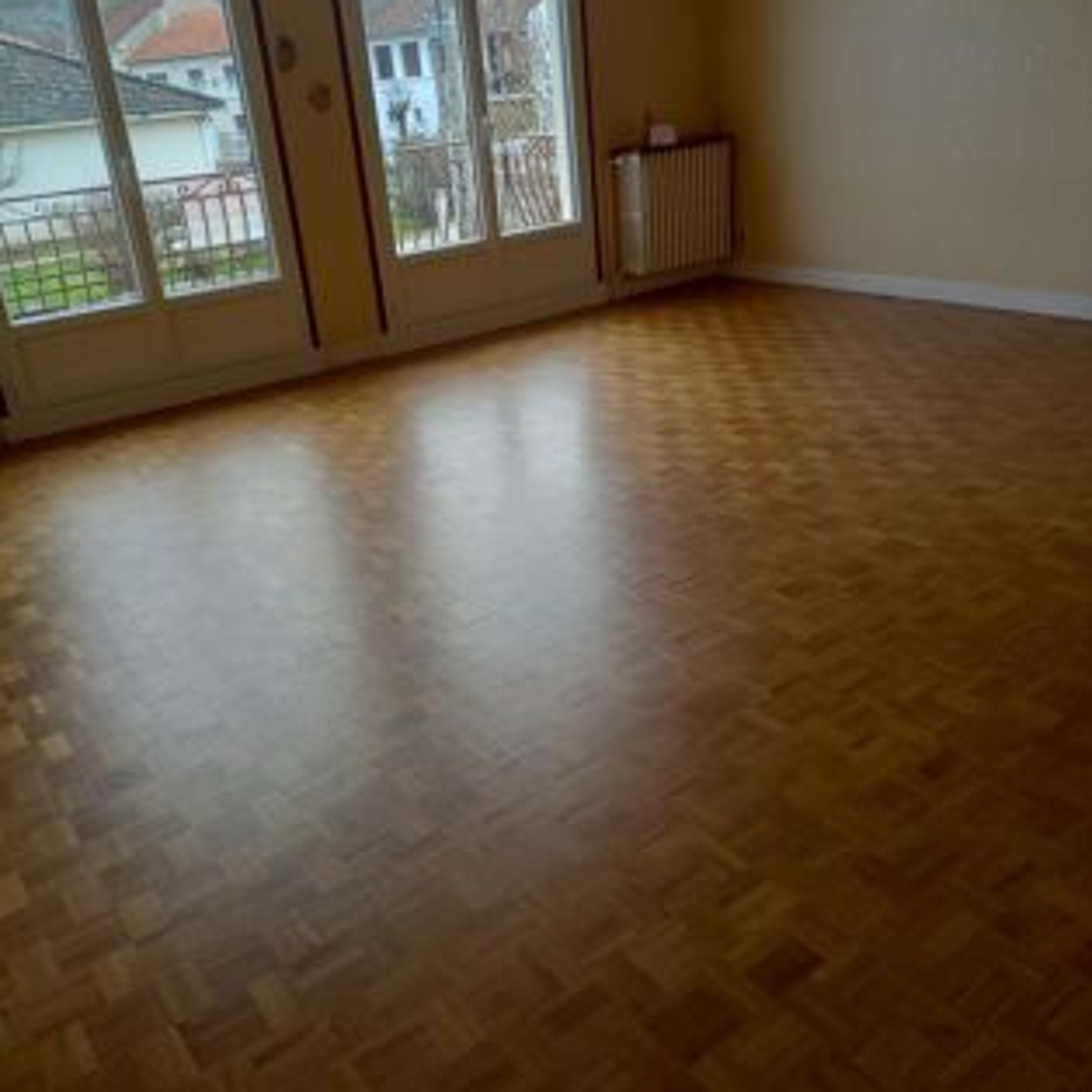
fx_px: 1071
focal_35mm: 30
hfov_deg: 54.0
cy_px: 509
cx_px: 553
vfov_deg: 54.0
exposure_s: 1/50
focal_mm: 4.6
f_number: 2
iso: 25
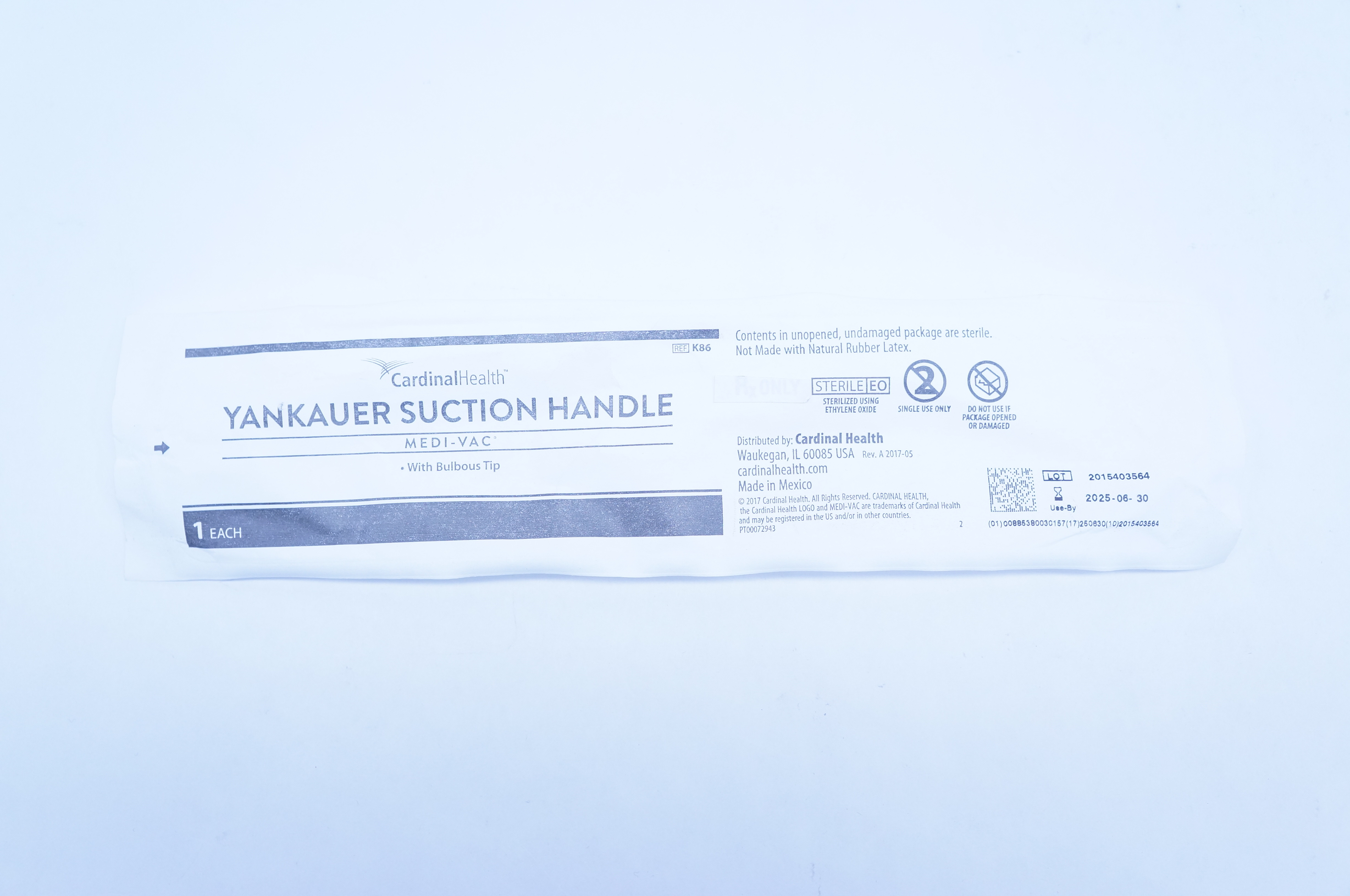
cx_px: 675
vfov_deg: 35.4
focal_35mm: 38
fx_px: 1405
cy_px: 448
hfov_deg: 51.3
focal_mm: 25
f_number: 5.6
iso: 800
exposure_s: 1/160
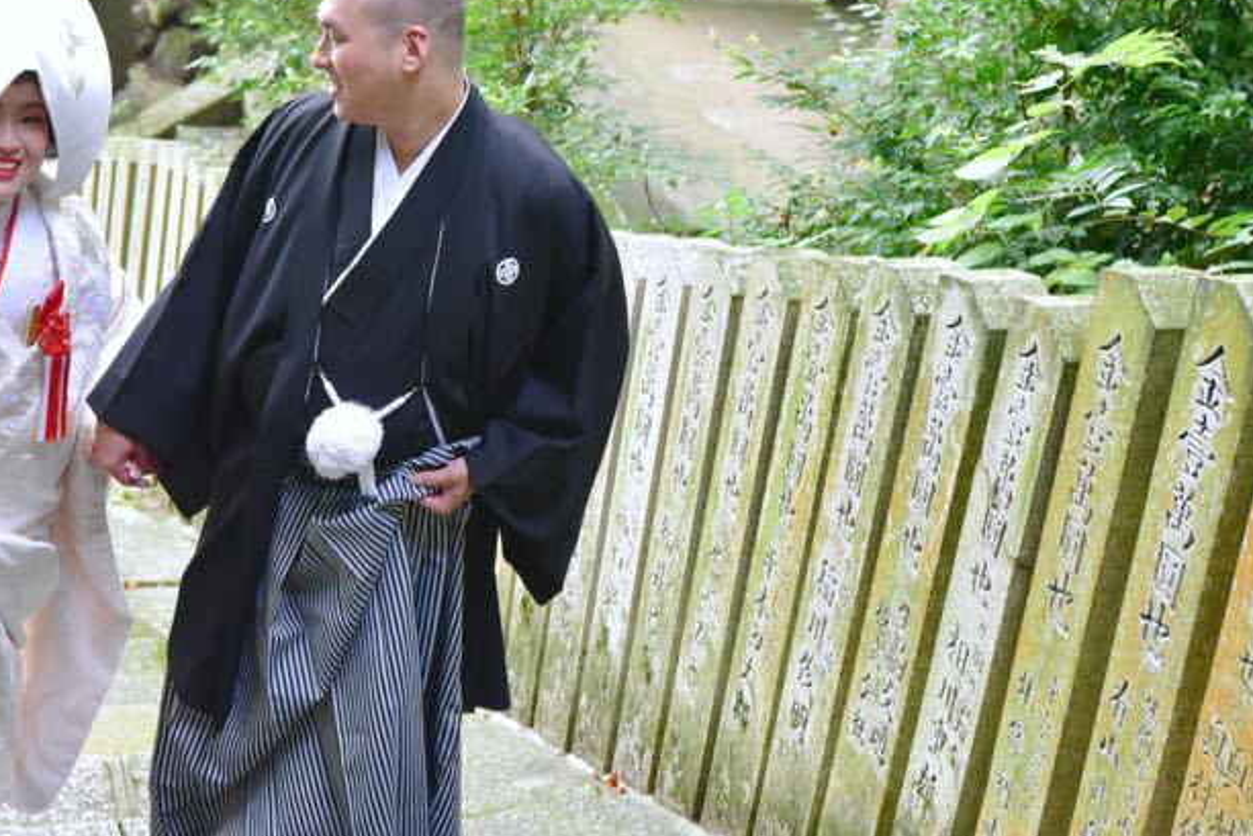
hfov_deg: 21.2
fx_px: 3342
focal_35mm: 96
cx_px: 525
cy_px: 346
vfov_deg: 14.3
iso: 4000
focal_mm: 70
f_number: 8
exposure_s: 1/160
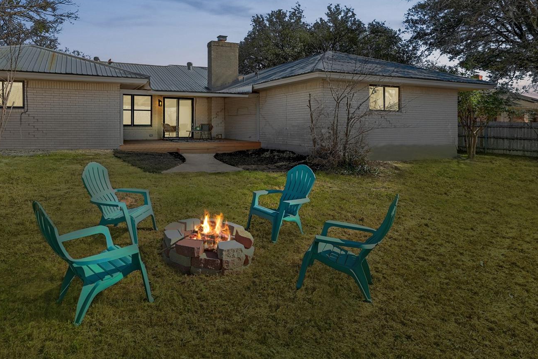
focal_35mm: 22
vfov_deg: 56.2
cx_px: 209
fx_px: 329
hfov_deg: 77.5
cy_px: 125
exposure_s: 1/250
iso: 400
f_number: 10
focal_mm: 14
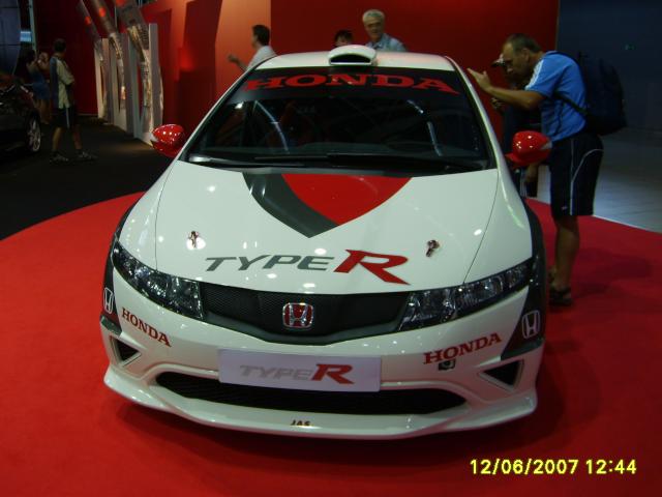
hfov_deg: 52.6
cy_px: 248
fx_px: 669
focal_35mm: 35
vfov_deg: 40.7
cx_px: 331
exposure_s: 1/30
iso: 69
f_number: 2.8
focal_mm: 5.8
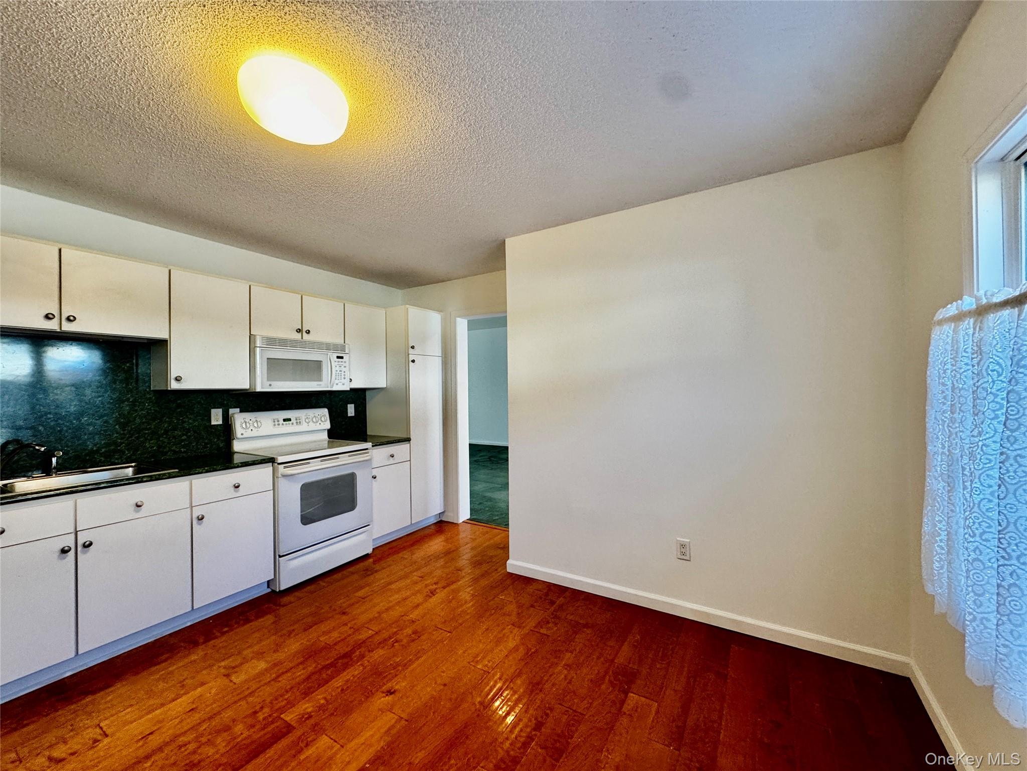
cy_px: 386
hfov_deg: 102.1
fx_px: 415
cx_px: 514
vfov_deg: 85.7
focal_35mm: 14
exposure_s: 1/120
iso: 200
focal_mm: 2.22
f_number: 2.2
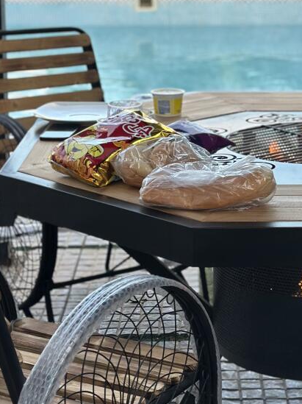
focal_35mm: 105
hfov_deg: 13.9
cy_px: 85
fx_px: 1223
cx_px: 282
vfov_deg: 18.6
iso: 80
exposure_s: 1/236
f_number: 1.78
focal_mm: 6.86
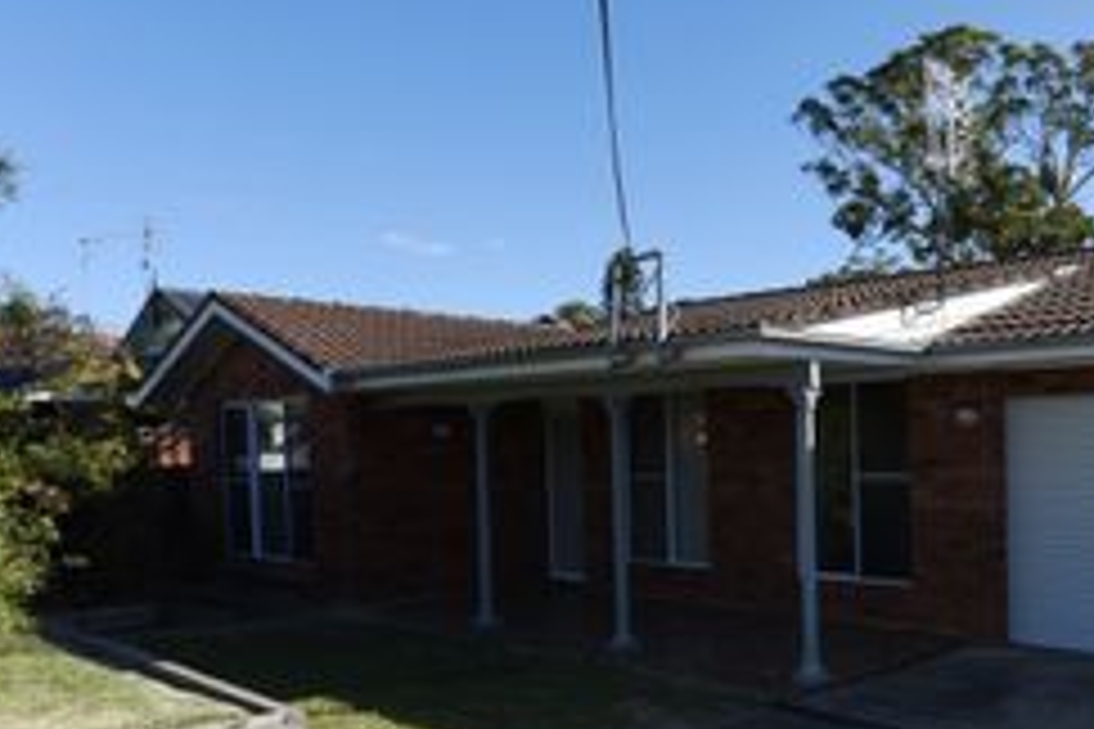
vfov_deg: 41.9
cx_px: 986
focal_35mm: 31
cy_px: 475
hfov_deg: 52.8
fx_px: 942
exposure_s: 1/250
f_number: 16
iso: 320
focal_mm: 16
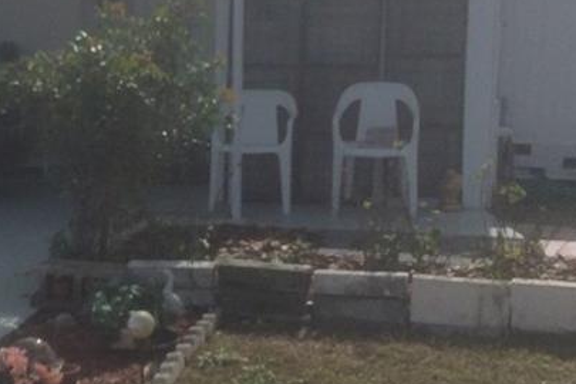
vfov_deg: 16.3
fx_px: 1344
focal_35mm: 84
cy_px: 183
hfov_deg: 23.8
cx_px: 105
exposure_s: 1/3012
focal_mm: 3.3
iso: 32
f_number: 2.4
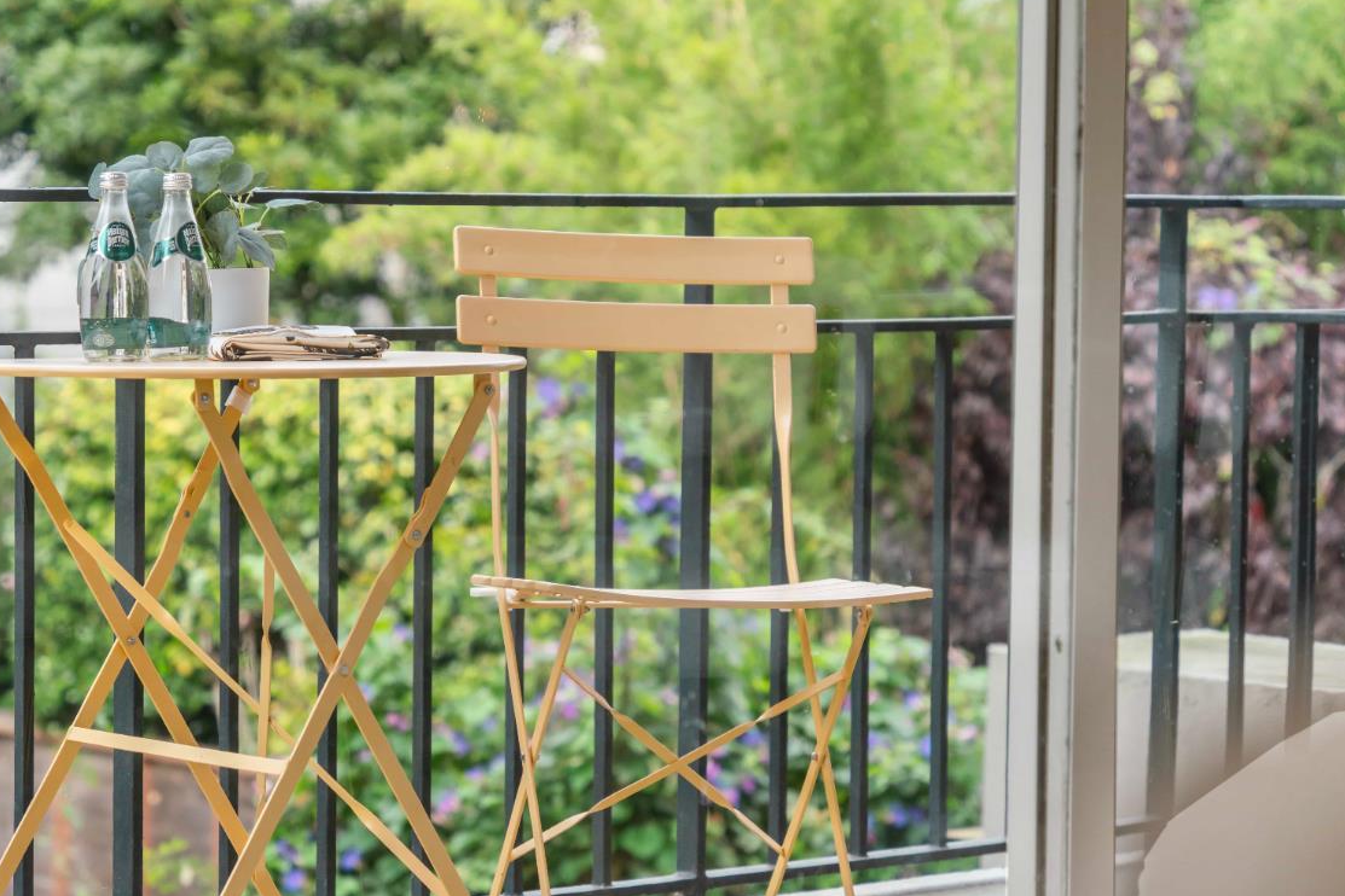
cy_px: 420
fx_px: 4632
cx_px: 597
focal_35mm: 124
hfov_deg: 16.5
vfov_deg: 11.1
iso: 640
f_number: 4.5
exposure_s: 1/320
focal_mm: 92
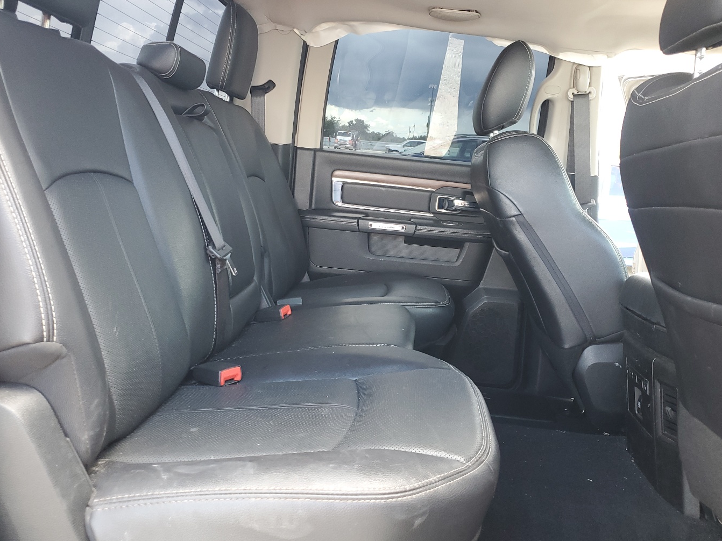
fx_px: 646
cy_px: 245
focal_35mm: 31
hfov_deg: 58.4
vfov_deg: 45.4
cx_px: 351
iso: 73
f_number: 1.5
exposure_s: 1/60.2
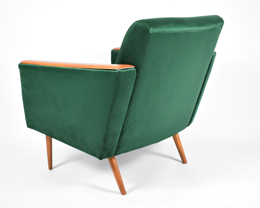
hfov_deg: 34.1
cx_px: 120
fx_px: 423
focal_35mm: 55
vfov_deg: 27.6
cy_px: 103
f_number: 4.5
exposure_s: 1/125
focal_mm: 32
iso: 1800
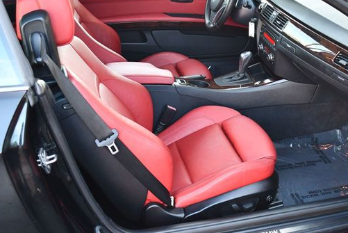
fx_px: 445
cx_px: 215
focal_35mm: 46
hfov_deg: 42.4
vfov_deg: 29.2
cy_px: 87
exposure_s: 1/160
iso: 800
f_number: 3.5
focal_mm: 18
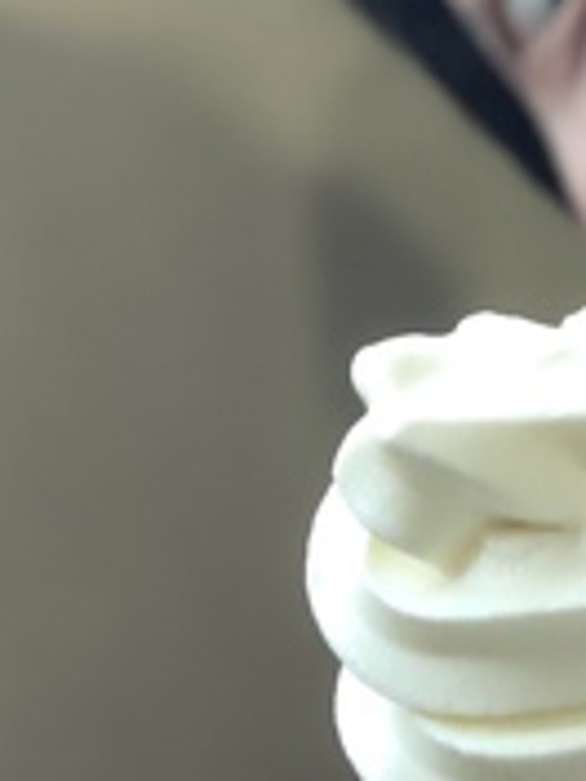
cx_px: 941
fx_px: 4898
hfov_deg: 6.7
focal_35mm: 217
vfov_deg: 9.1
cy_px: 286
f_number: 2.4
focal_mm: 6
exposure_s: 1/60
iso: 80
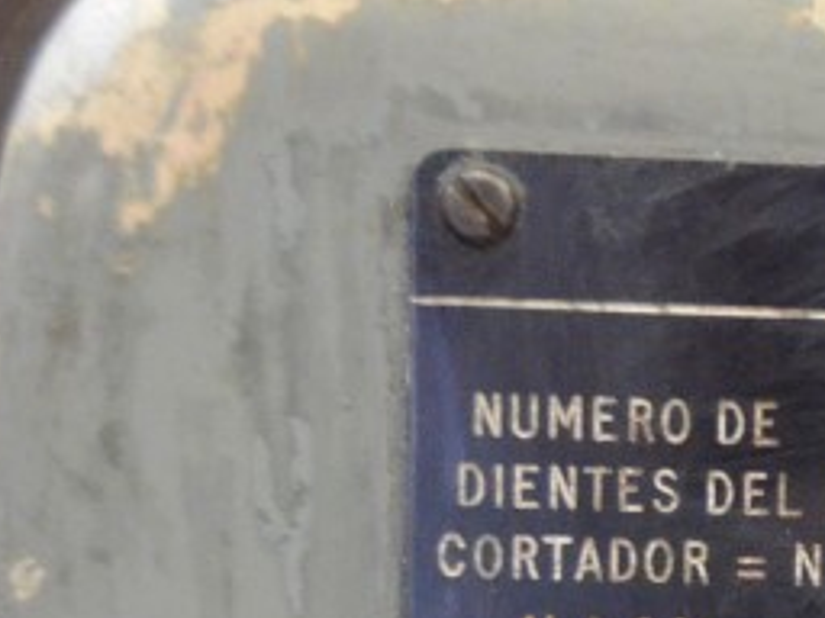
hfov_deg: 7.9
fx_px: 5768
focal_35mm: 242
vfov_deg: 6.1
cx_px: 1547
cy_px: 985
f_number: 5.6
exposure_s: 1/125
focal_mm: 42
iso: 6400
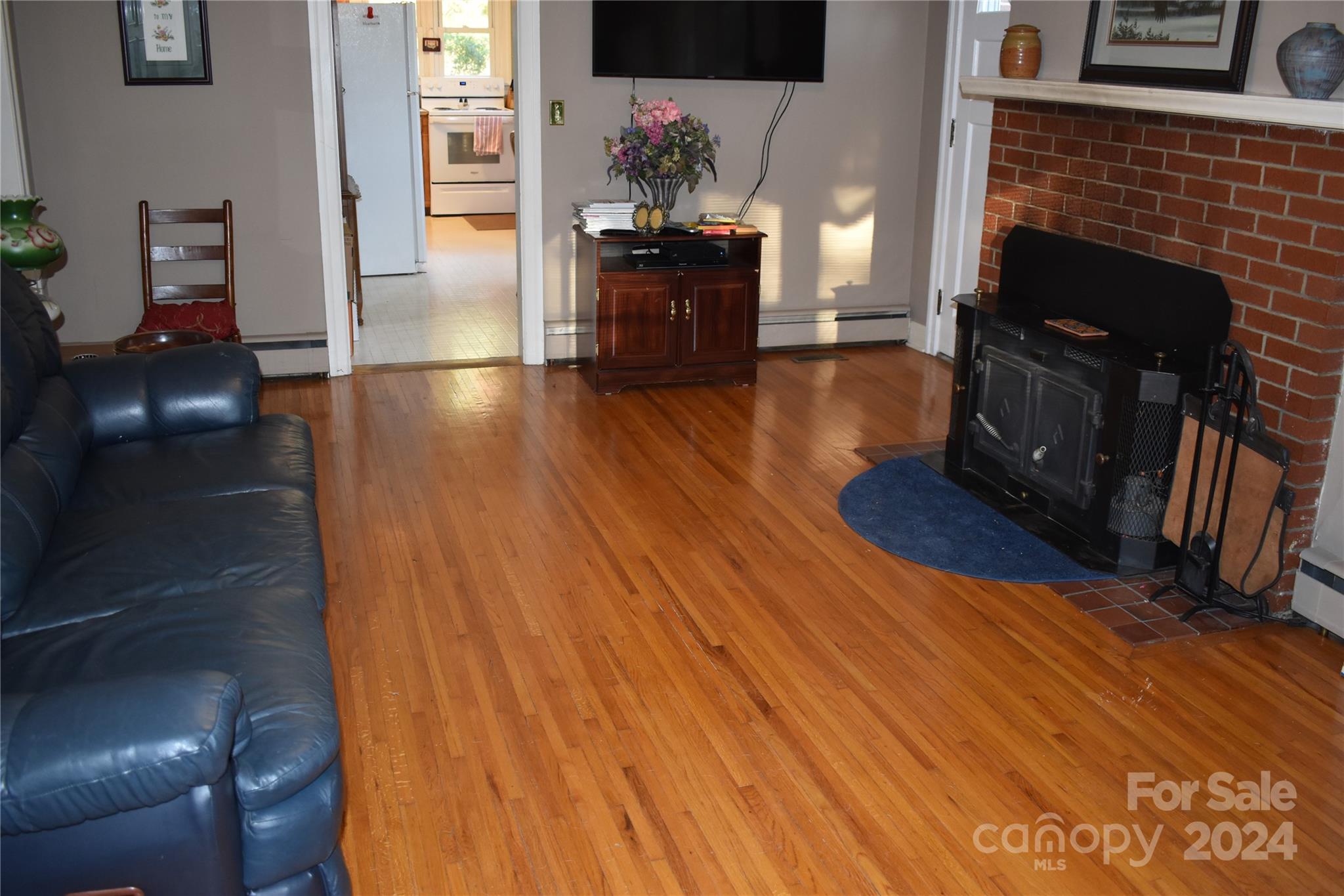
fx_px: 1232
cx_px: 672
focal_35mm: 33
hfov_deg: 57.2
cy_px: 448
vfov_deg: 40.0
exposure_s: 1/60
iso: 900
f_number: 3.8
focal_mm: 22
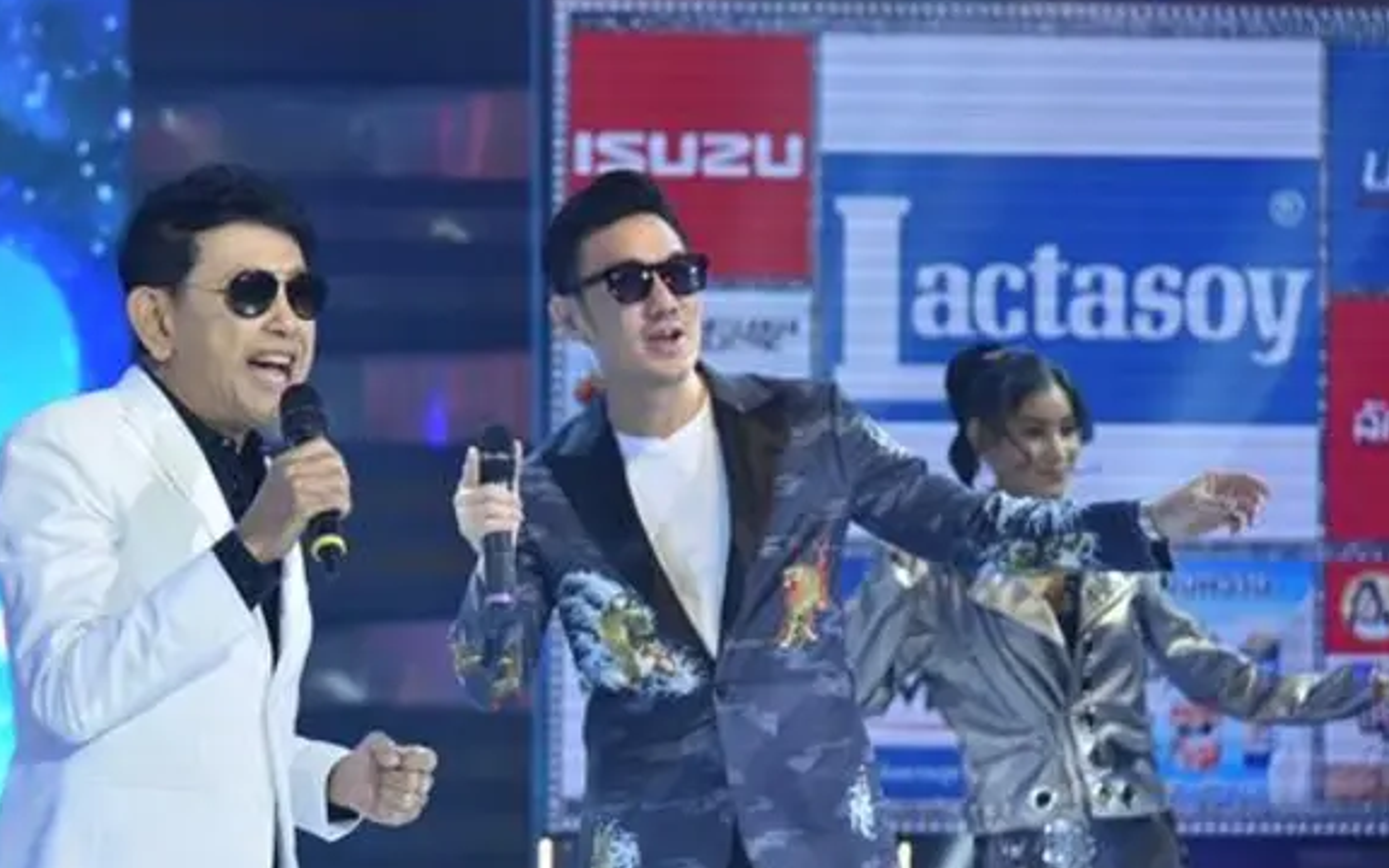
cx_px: 528
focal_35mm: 145
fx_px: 5489
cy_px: 436
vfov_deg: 9.0
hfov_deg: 14.4
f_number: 4.5
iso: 1250
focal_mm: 105
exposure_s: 1/500
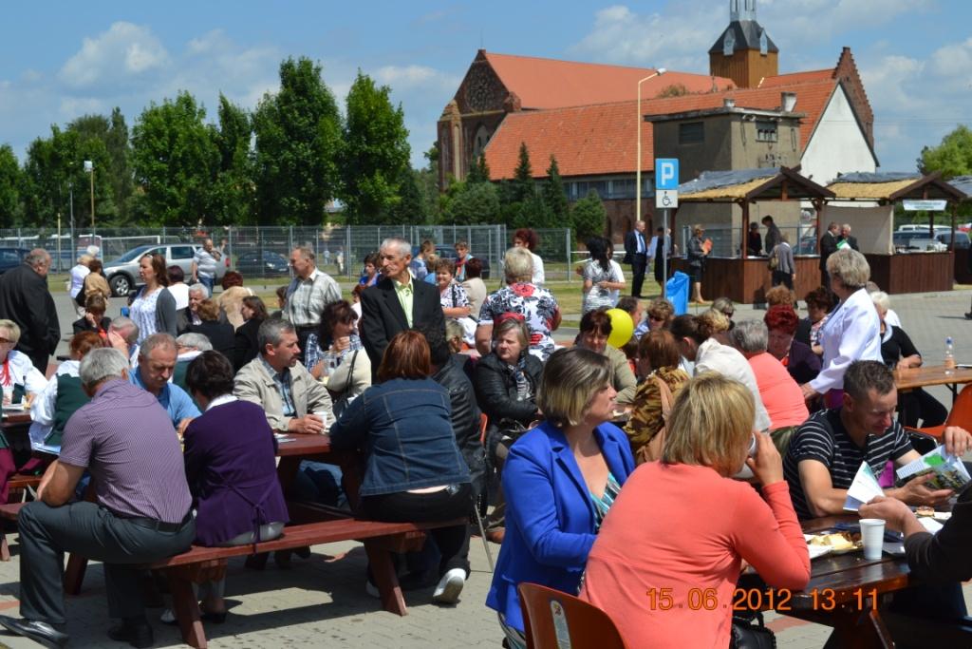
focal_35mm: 52
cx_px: 486
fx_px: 1418
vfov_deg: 25.8
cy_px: 324
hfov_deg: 37.8
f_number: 8
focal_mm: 35
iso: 100
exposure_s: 1/250
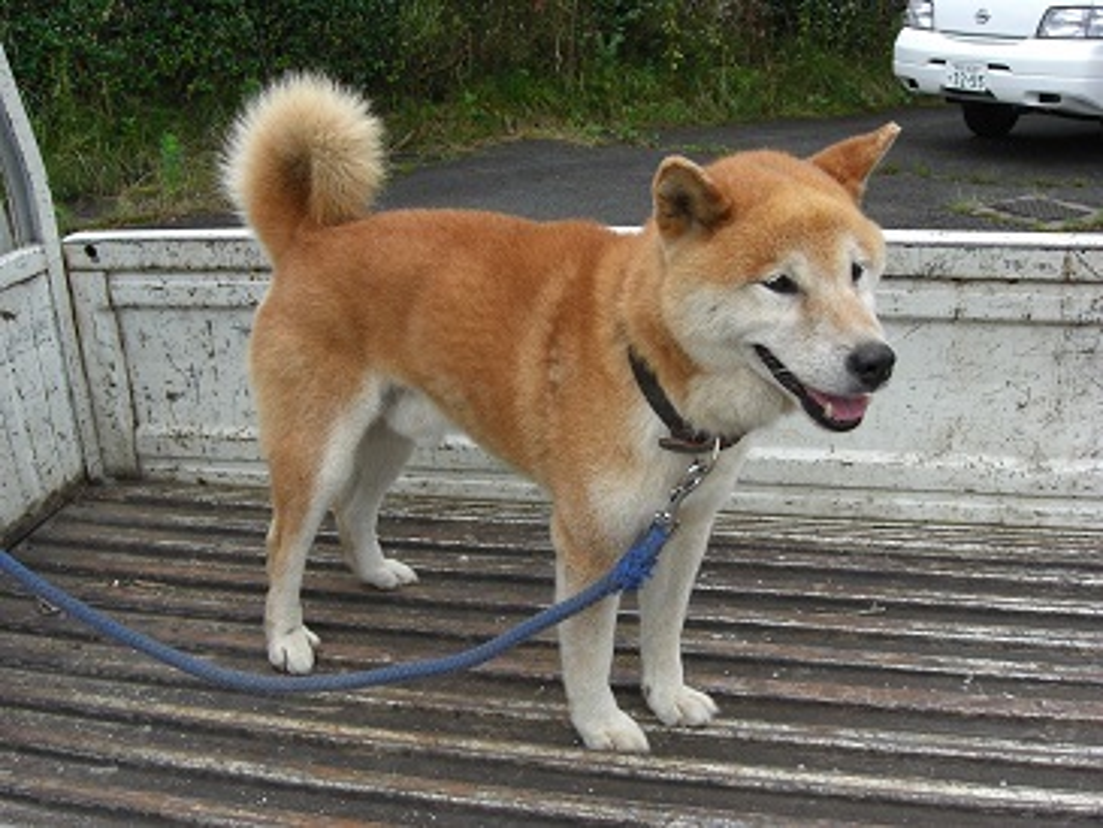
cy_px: 414
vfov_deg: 37.7
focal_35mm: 38
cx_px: 552
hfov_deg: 49.0
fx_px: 1211
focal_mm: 7.9
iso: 80
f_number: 4
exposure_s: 1/320
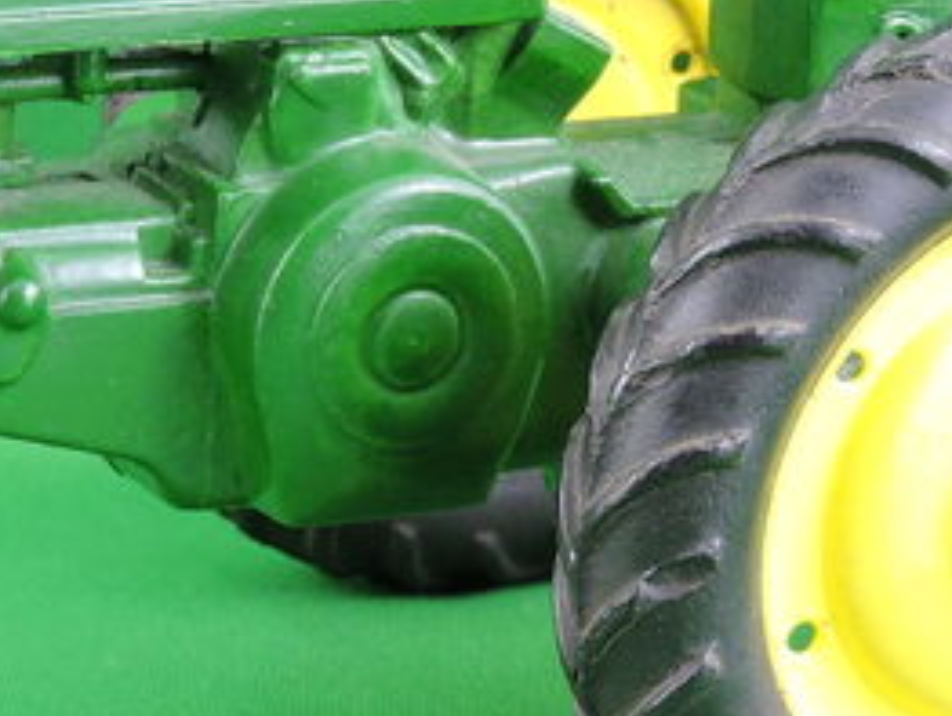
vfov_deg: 8.4
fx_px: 4872
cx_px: 205
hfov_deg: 11.1
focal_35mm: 177
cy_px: 294
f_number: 4.2
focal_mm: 10.7
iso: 400
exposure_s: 1/25
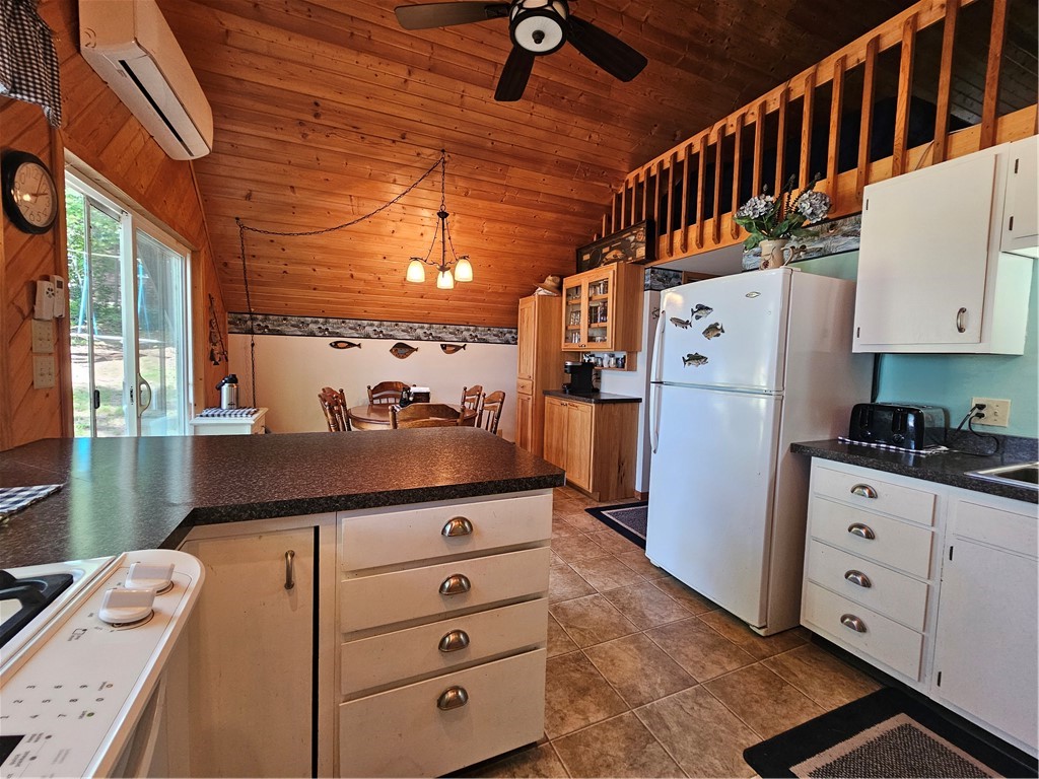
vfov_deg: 89.9
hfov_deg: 106.2
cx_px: 520
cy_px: 390
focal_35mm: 13
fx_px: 390
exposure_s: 1/60
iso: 200
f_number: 2.2
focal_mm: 2.2
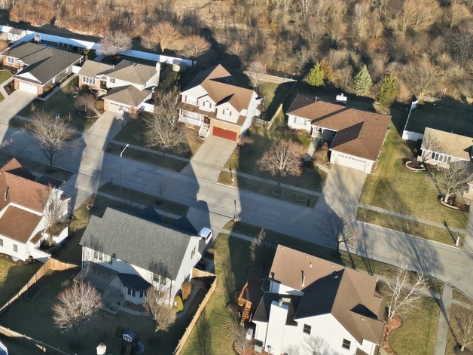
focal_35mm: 55
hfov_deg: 33.0
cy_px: 35
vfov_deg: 25.7
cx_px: 42
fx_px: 752
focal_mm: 6.7
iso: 200
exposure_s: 1/2000
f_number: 1.7
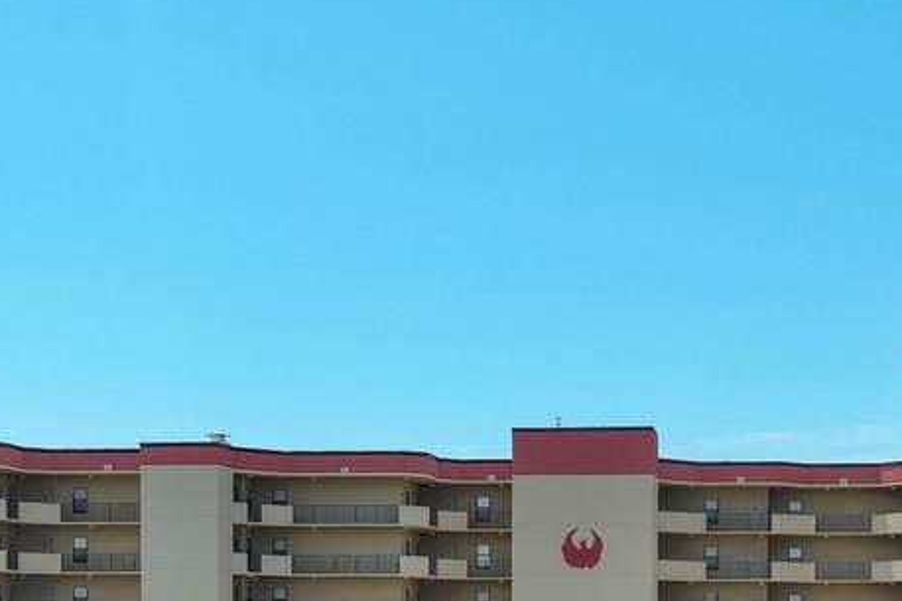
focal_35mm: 81
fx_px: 2029
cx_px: 640
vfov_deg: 16.2
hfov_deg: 24.9
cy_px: 701
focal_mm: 10.57
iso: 100
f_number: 6.3
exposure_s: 1/1250
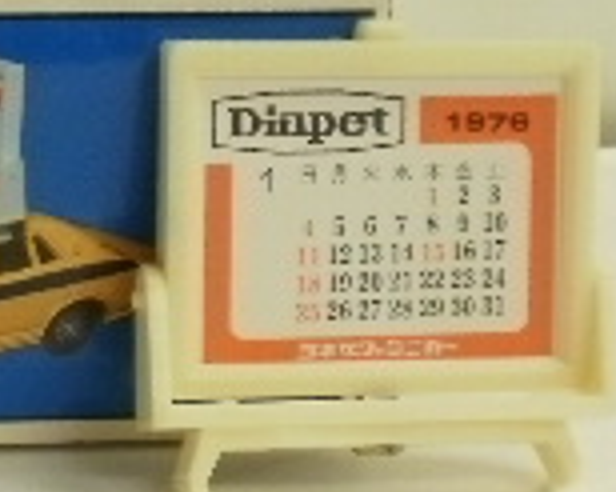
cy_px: 152
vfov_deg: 8.6
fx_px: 3261
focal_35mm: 179
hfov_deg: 10.2
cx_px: -460
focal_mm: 7.7
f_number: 4
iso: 125
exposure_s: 1/15
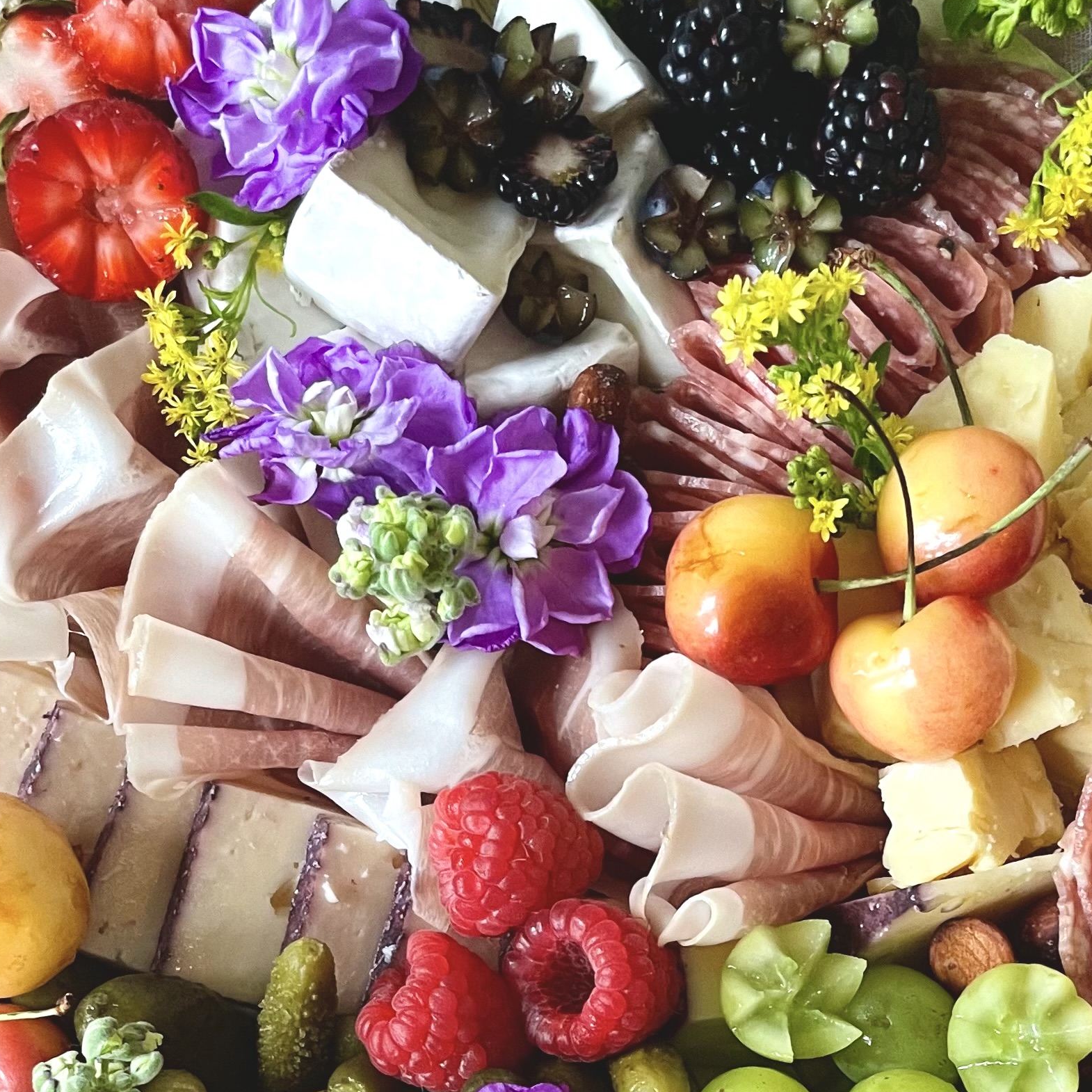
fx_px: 2106
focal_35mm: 59
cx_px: 630
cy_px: 1126
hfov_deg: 29.0
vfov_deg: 27.2
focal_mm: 4.2
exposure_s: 1/60
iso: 200
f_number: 1.6
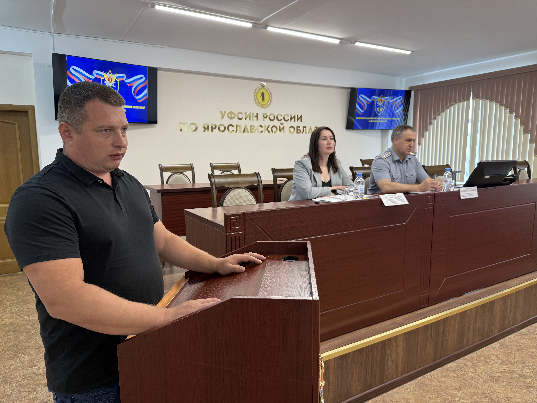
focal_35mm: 24
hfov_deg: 71.6
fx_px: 372
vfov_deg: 56.8
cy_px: 202
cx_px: 268
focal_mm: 6.76
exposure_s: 1/100
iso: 100
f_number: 1.78
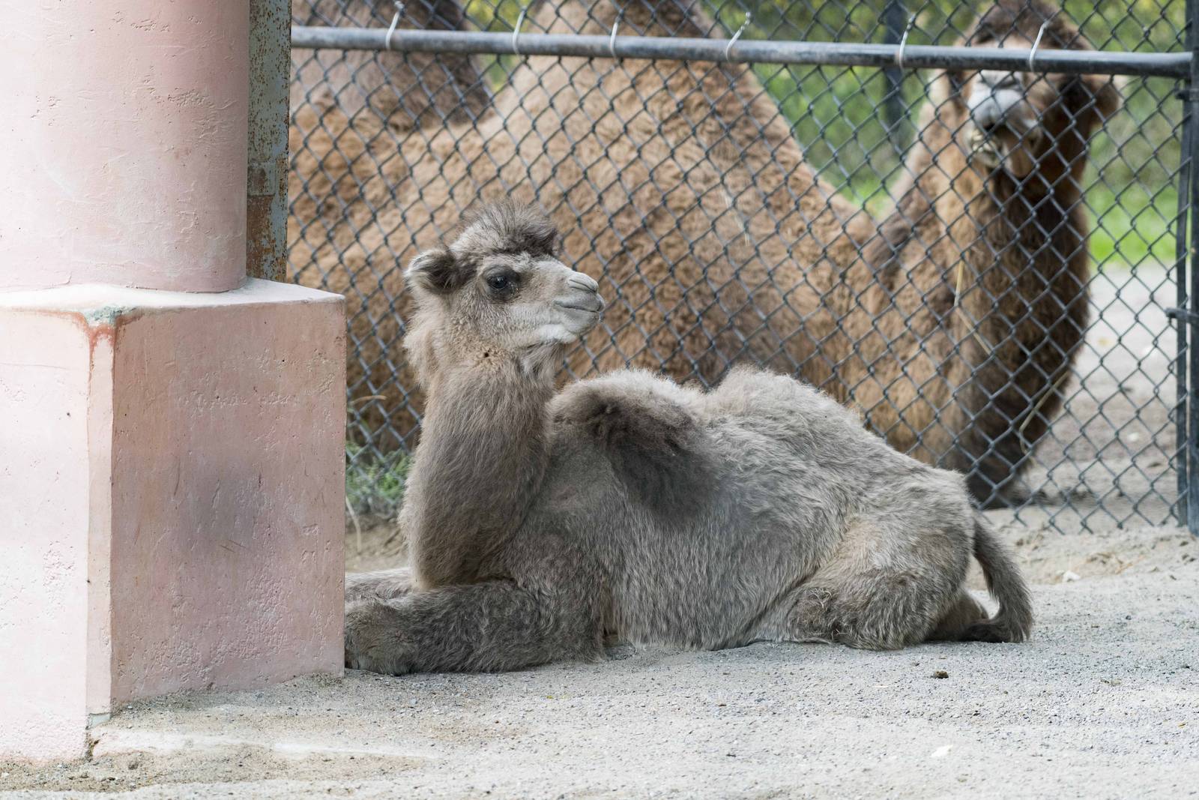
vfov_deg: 4.6
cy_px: 400
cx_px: 600
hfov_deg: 6.9
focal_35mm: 300
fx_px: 9992
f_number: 5.6
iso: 1000
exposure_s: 1/400
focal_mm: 200
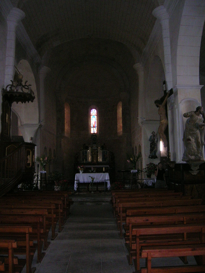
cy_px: 136
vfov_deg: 52.6
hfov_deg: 40.7
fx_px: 276
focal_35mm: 35
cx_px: 102
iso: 200
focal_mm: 5.4
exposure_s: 1/60.1
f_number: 2.8
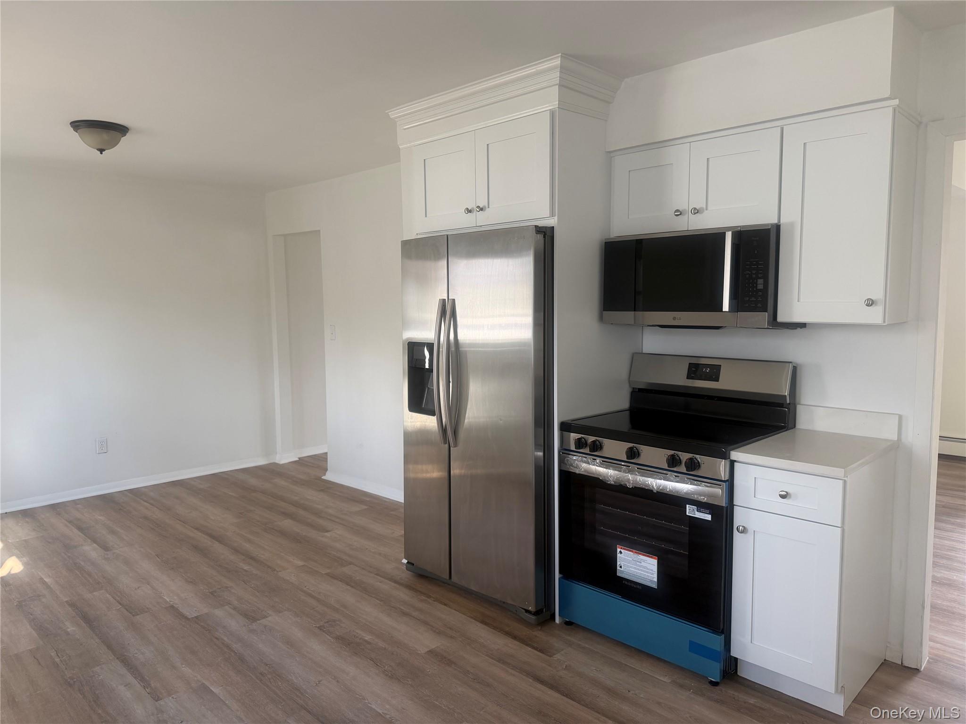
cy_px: 362
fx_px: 670
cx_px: 483
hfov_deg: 71.6
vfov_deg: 56.8
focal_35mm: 24
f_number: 1.78
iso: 125
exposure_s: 1/121
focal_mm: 6.76
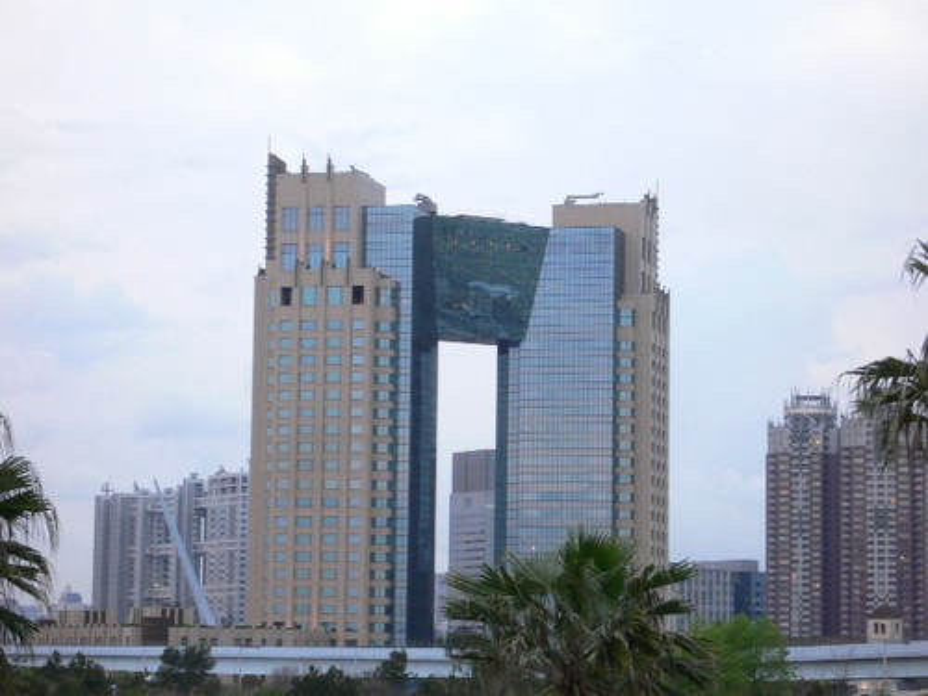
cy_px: 348
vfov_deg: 14.1
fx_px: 2815
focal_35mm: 105
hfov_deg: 18.7
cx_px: 464
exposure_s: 1/10
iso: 100
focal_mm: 17.4
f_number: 5
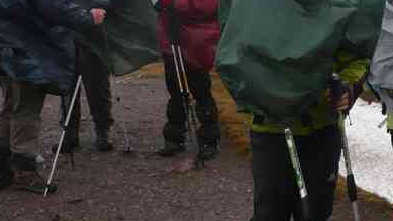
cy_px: 53
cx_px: 394
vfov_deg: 13.9
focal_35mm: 87
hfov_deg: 23.4
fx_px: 907
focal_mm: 5.8
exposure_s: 1/160
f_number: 2.8
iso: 100
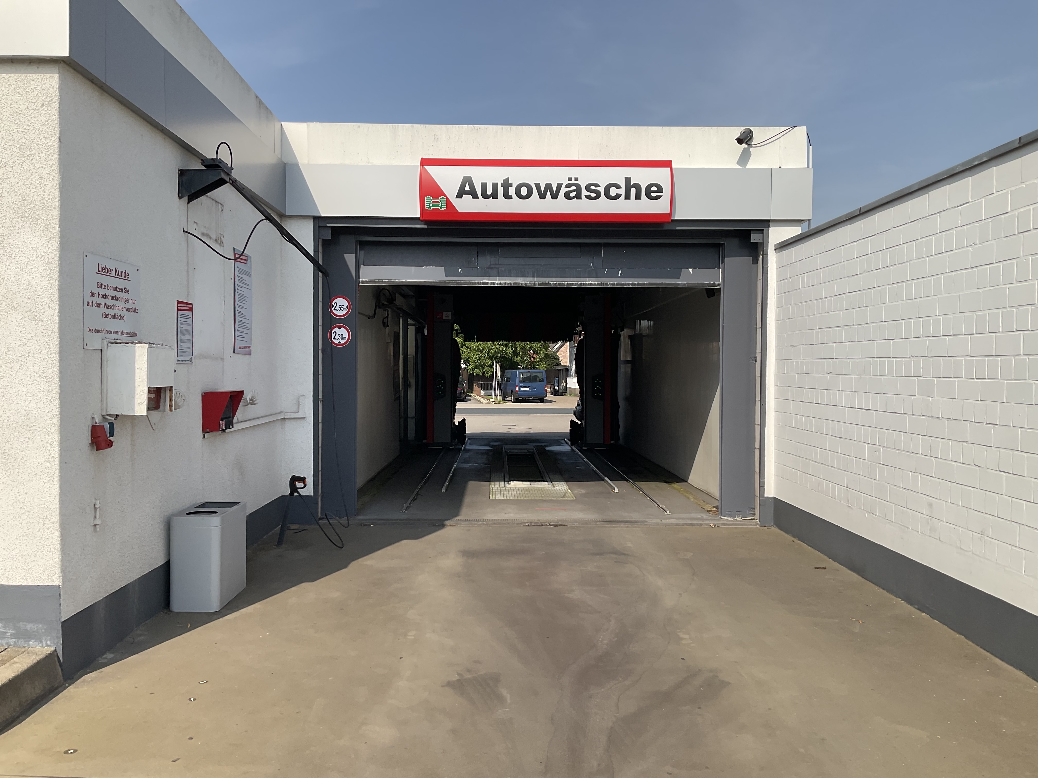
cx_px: 519
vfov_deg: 48.2
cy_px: 389
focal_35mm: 29
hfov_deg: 61.7
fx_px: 870
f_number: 1.8
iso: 16
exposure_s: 1/2320
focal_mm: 3
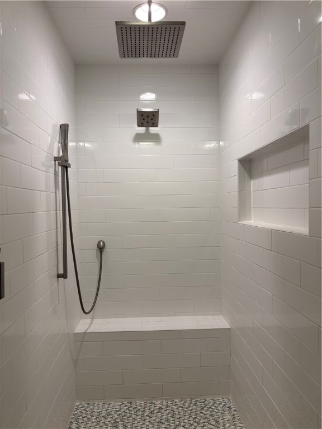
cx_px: 161
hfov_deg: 53.1
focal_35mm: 26
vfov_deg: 67.3
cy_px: 214
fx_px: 322
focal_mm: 5.96
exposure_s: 1/120
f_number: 1.6
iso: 50
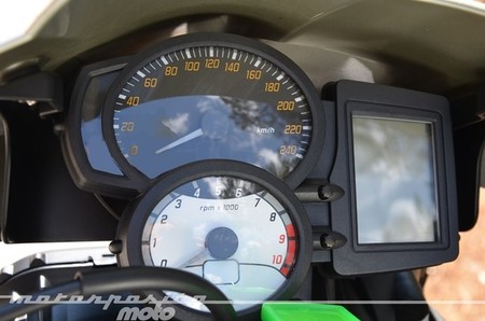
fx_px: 847
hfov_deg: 32.0
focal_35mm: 63
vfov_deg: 21.5
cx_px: 242
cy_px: 160
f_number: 8
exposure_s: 1/60
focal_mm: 42
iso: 100
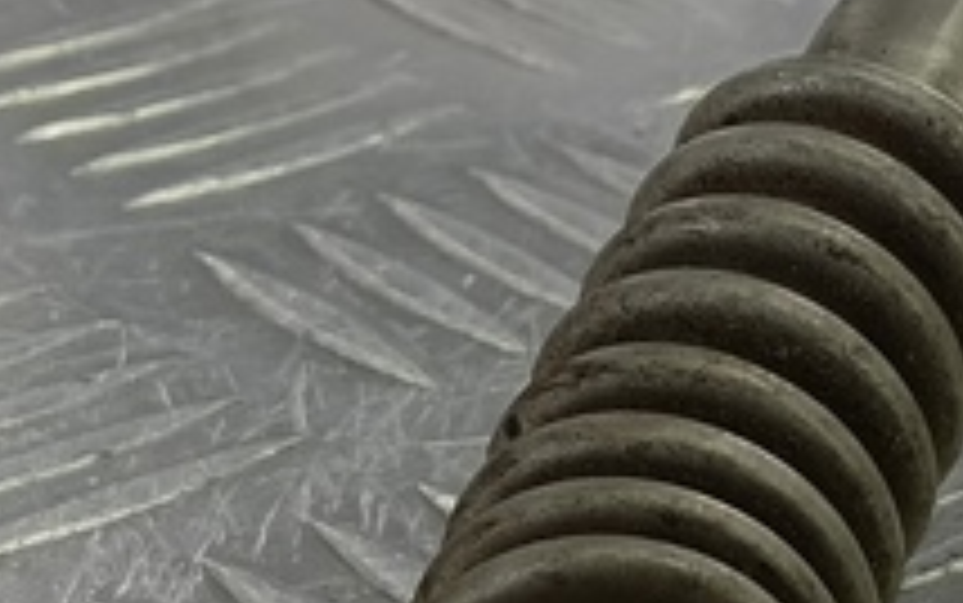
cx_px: 1066
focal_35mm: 137
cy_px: 549
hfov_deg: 14.9
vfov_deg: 9.5
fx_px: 3597
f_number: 1.6
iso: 129
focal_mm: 4.11
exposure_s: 1/100
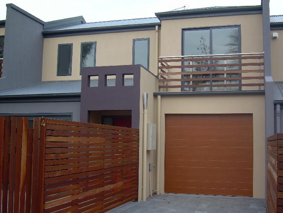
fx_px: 384
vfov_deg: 30.9
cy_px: 106
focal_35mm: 47
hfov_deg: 40.4
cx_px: 142
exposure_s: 1/136
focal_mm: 7.7
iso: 50
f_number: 3
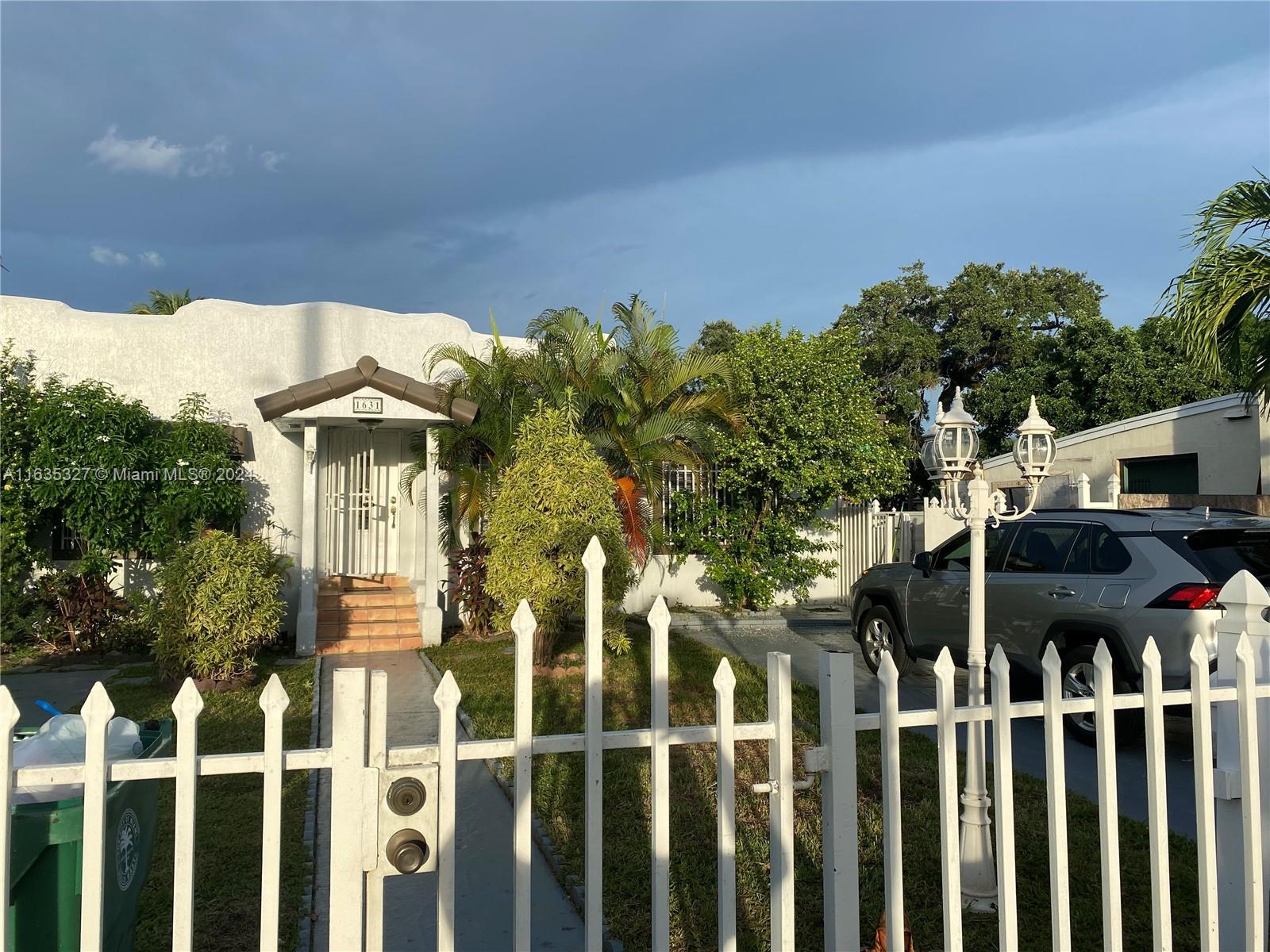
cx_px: 635
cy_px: 476
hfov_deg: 67.3
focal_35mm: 26
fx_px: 954
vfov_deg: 53.1
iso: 32
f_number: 1.8
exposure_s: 1/2066
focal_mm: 4.25
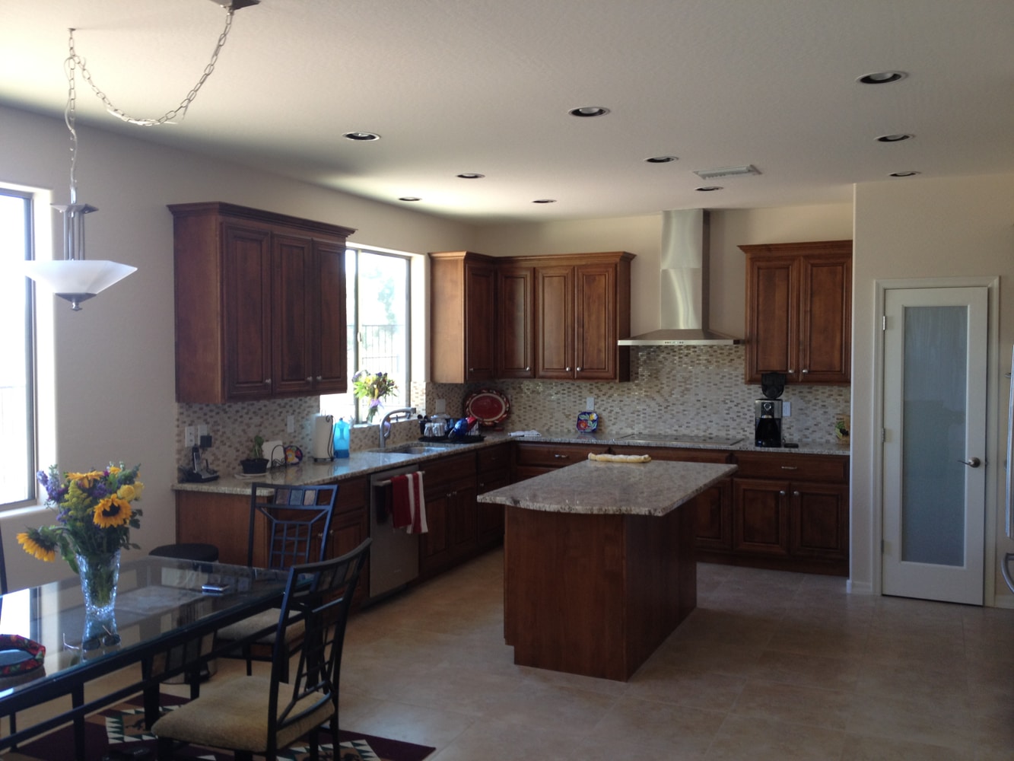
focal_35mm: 35
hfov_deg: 52.6
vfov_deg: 40.7
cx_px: 507
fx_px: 1025
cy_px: 380
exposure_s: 1/24
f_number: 2.4
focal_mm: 4.28
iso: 64
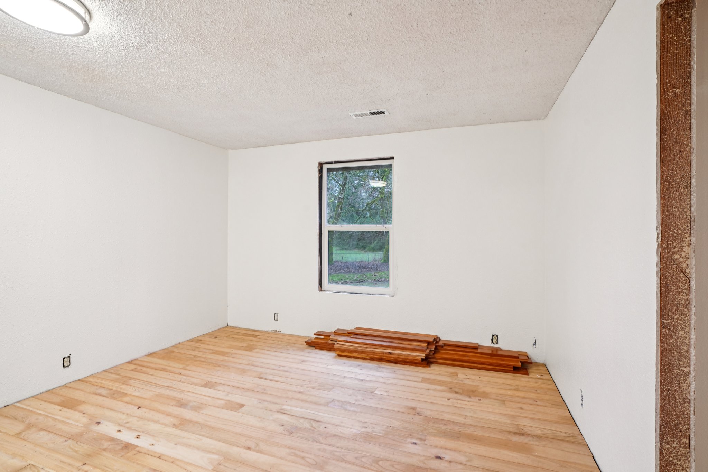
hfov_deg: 96.7
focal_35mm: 16
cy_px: 236
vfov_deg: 73.7
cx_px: 354
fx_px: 315
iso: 400
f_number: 8
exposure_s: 1/10
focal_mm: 16
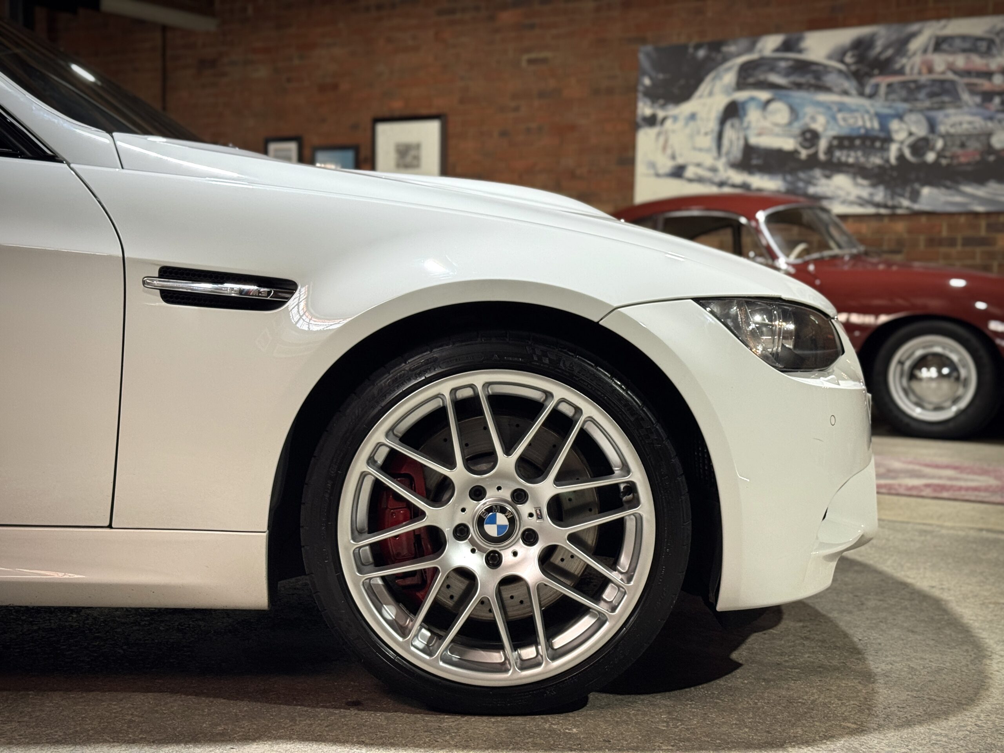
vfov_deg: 30.3
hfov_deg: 39.7
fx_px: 1392
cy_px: 376
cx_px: 502
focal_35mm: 48
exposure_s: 1/50
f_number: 1.78
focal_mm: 6.76
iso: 160
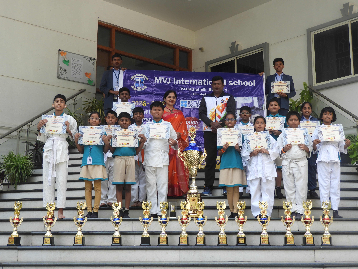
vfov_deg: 26.6
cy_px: 134
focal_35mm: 55
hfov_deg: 34.9
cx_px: 179
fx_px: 569
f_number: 4
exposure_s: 1/125
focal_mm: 9.9
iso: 100
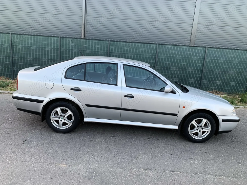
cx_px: 124
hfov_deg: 67.3
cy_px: 92
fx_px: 186
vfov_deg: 53.1
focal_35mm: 26
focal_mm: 4.25
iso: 50
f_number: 1.8
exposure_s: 1/121
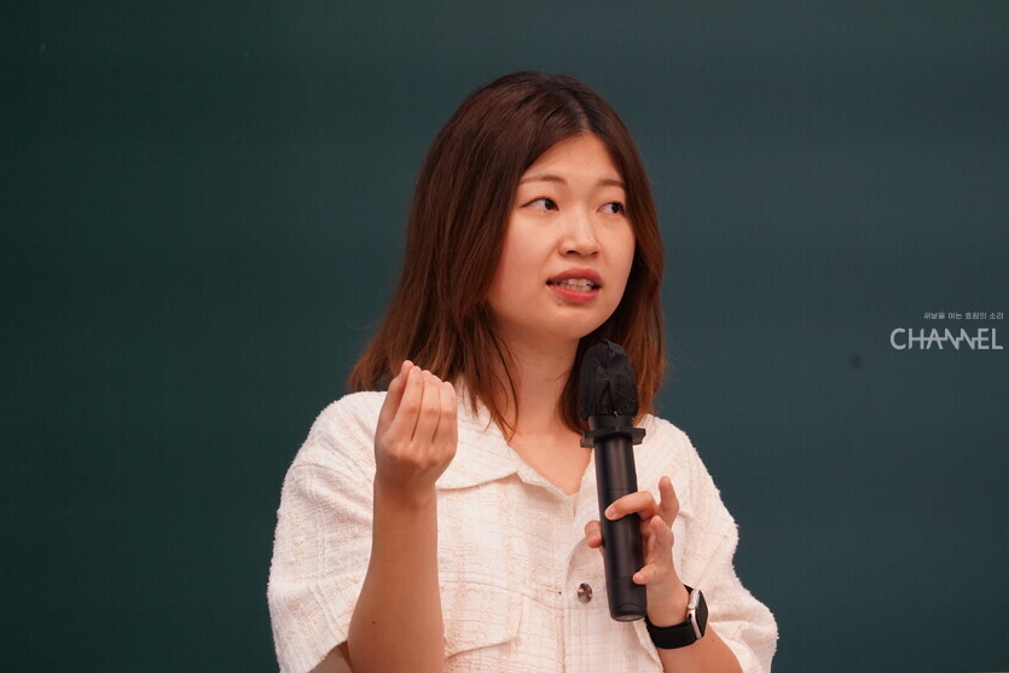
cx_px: 546
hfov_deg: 7.5
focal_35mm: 276
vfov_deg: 5.0
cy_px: 313
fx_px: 7736
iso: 2500
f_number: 7.1
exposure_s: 1/100
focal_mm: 240
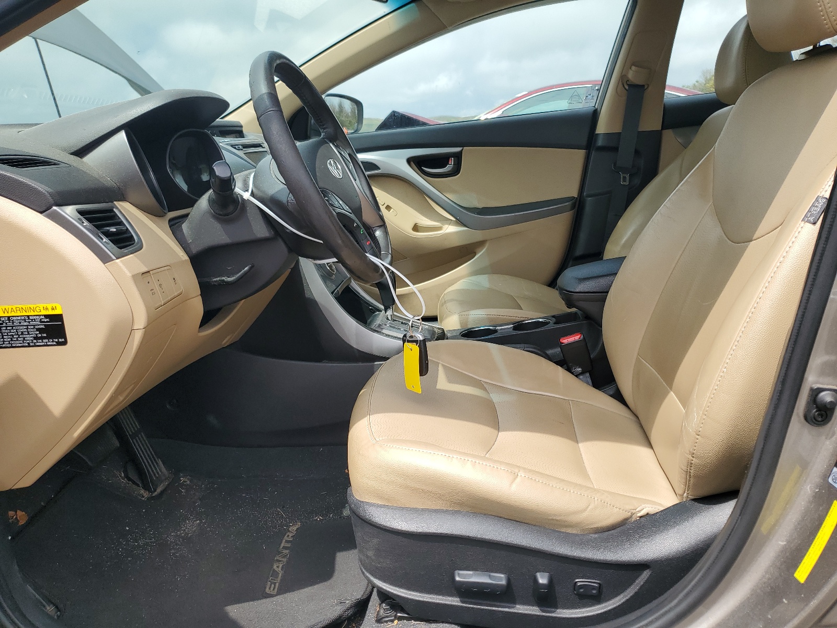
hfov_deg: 67.3
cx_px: 418
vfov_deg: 53.1
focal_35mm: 26
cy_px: 314
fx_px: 629
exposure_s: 1/2000
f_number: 1.5
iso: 50
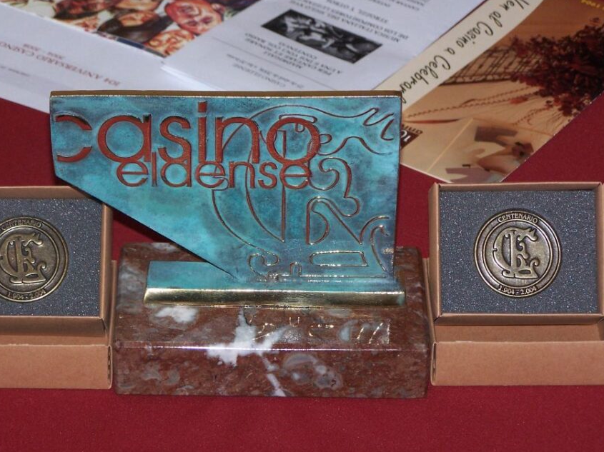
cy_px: 220
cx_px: 267
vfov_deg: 11.1
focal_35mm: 133
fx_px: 2320
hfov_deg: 14.8
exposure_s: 1/100
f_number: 3.2
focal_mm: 19.4
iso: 140
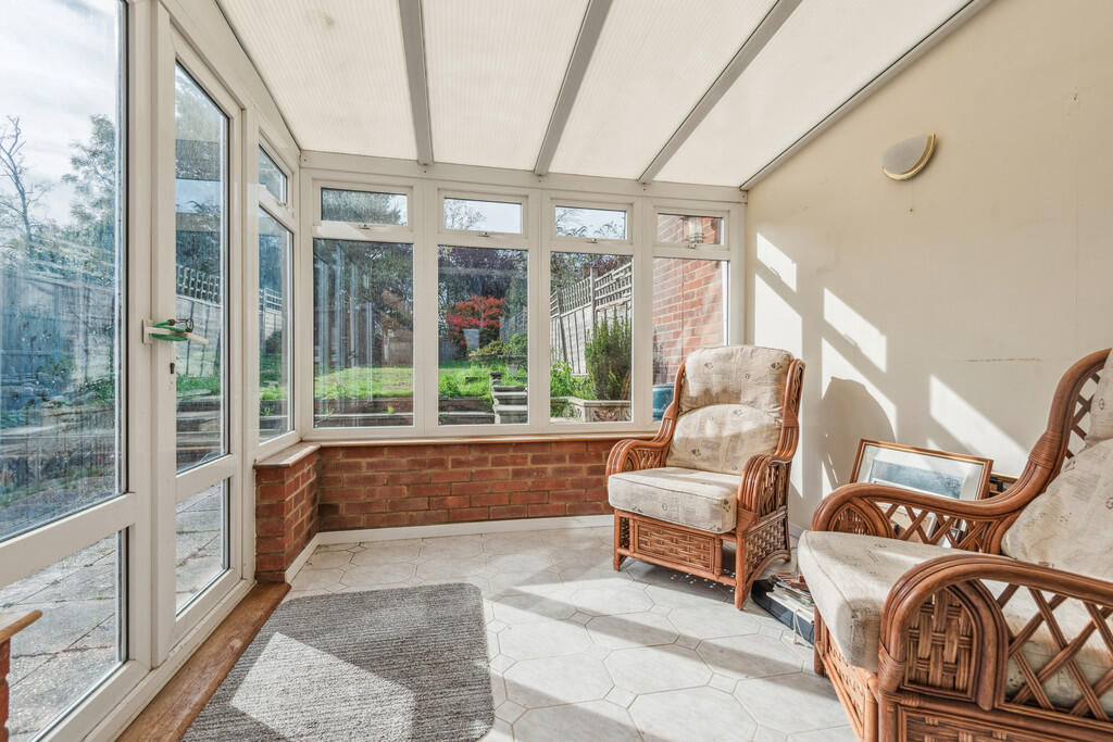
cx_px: 556
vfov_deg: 73.8
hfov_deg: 96.7
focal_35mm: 16
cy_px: 371
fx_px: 495
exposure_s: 1/160
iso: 100
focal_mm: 16
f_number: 9
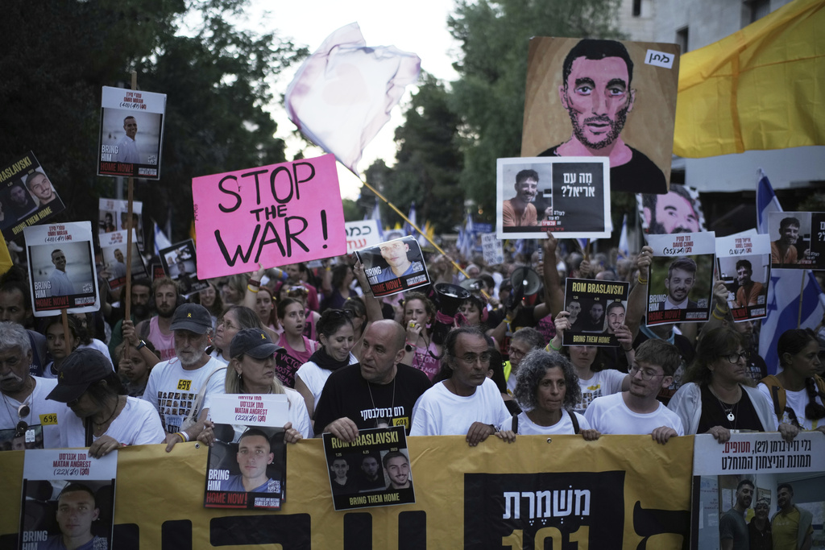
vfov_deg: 37.9
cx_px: 412
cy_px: 275
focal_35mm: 35
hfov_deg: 54.4
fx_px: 802
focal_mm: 35
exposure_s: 1/800
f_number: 1.6
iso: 800
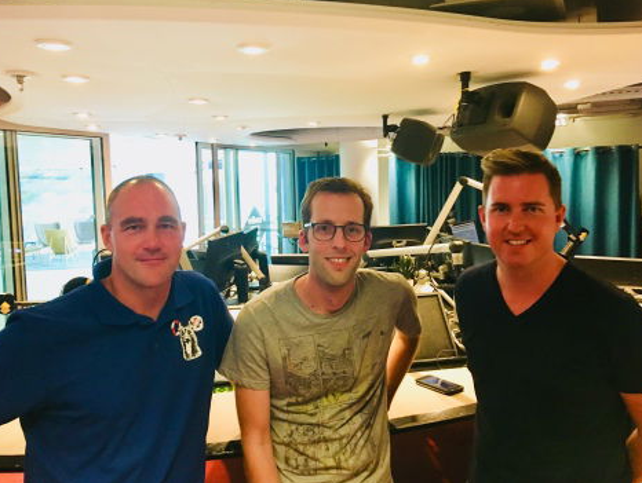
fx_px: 576
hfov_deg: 58.3
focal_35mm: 31
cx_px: 322
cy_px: 230
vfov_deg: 45.5
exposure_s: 1/17
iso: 200
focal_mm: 4.15
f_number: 2.2
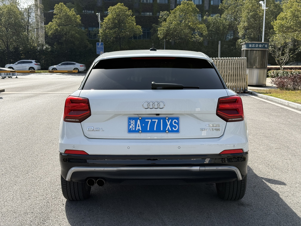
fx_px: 417
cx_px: 150
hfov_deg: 39.7
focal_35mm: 48
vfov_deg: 30.3
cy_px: 113
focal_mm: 6.76
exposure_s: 1/3704
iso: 80
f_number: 1.78
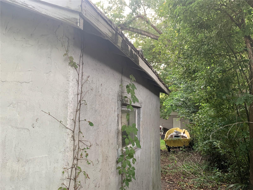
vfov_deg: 53.1
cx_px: 126
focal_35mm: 26
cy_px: 95
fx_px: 190
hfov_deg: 67.3
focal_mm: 4.25
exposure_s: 1/121
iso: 64
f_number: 1.8
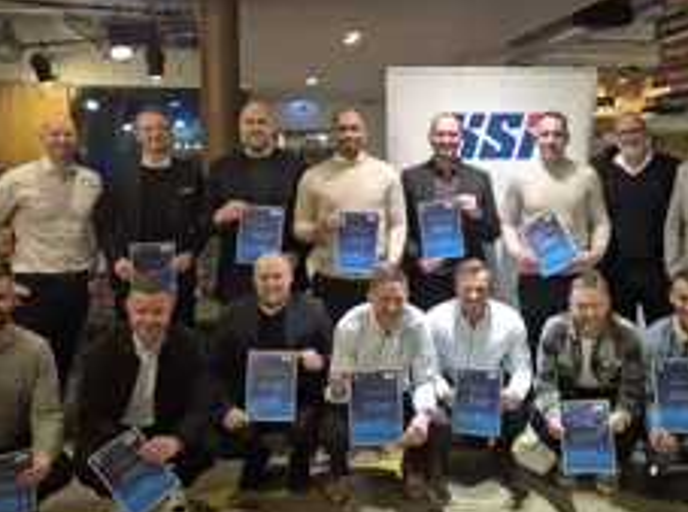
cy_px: 218
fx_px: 793
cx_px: 418
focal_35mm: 40
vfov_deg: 35.7
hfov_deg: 46.6
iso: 160
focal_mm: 5.4
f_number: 1.8
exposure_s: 1/10
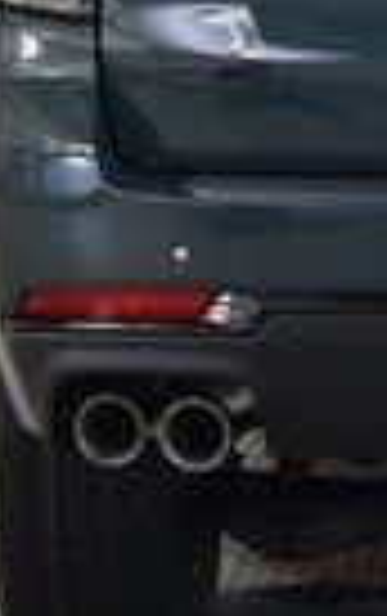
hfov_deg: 5.1
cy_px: 52
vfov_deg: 8.1
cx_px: 698
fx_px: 4323
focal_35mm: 257
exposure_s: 1/60
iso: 1600
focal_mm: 36
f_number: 4.5
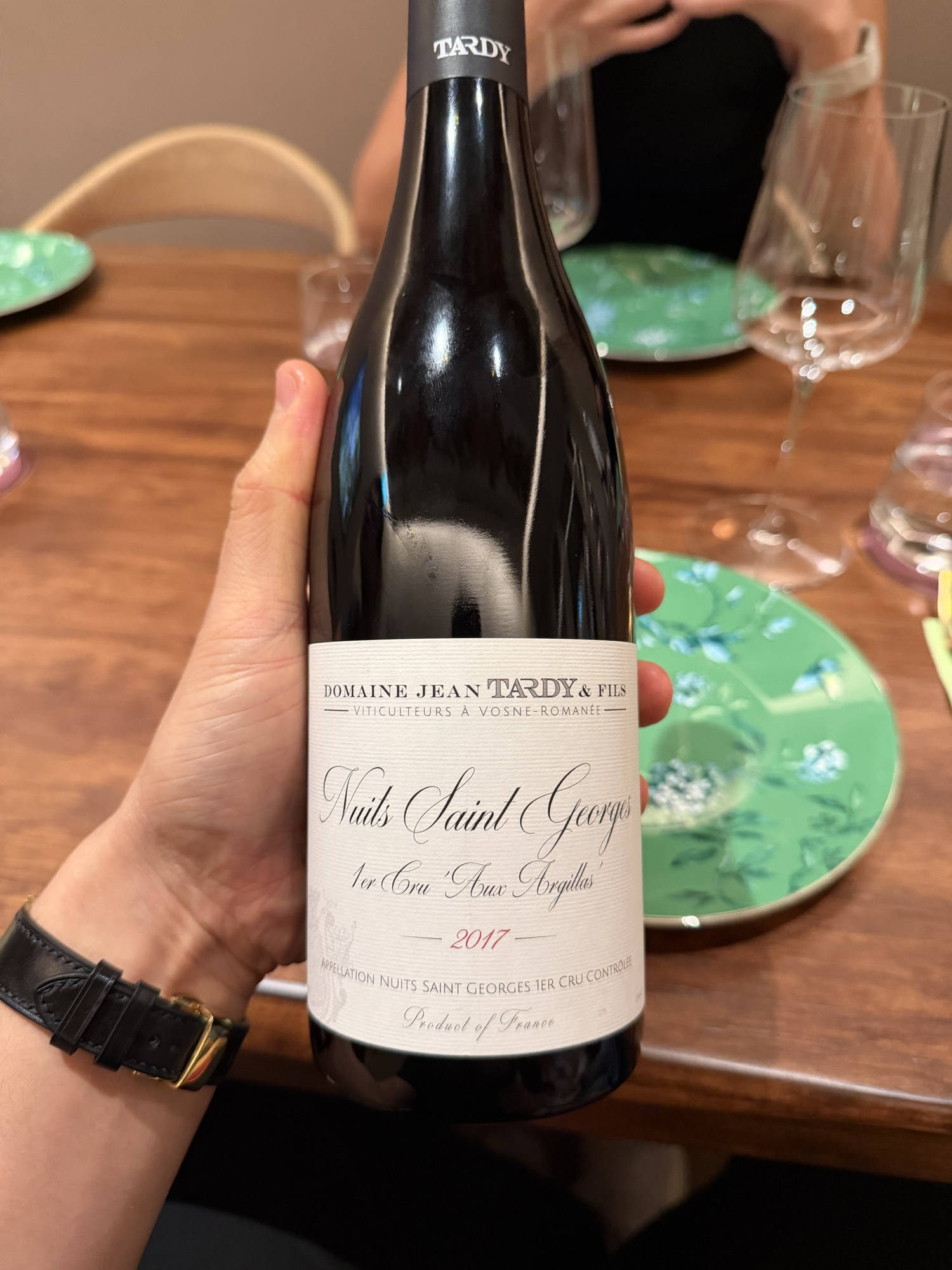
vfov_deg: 71.6
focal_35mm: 24
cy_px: 635
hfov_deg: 56.8
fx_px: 880
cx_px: 476
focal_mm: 6.76
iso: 640
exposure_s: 1/48
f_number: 1.78
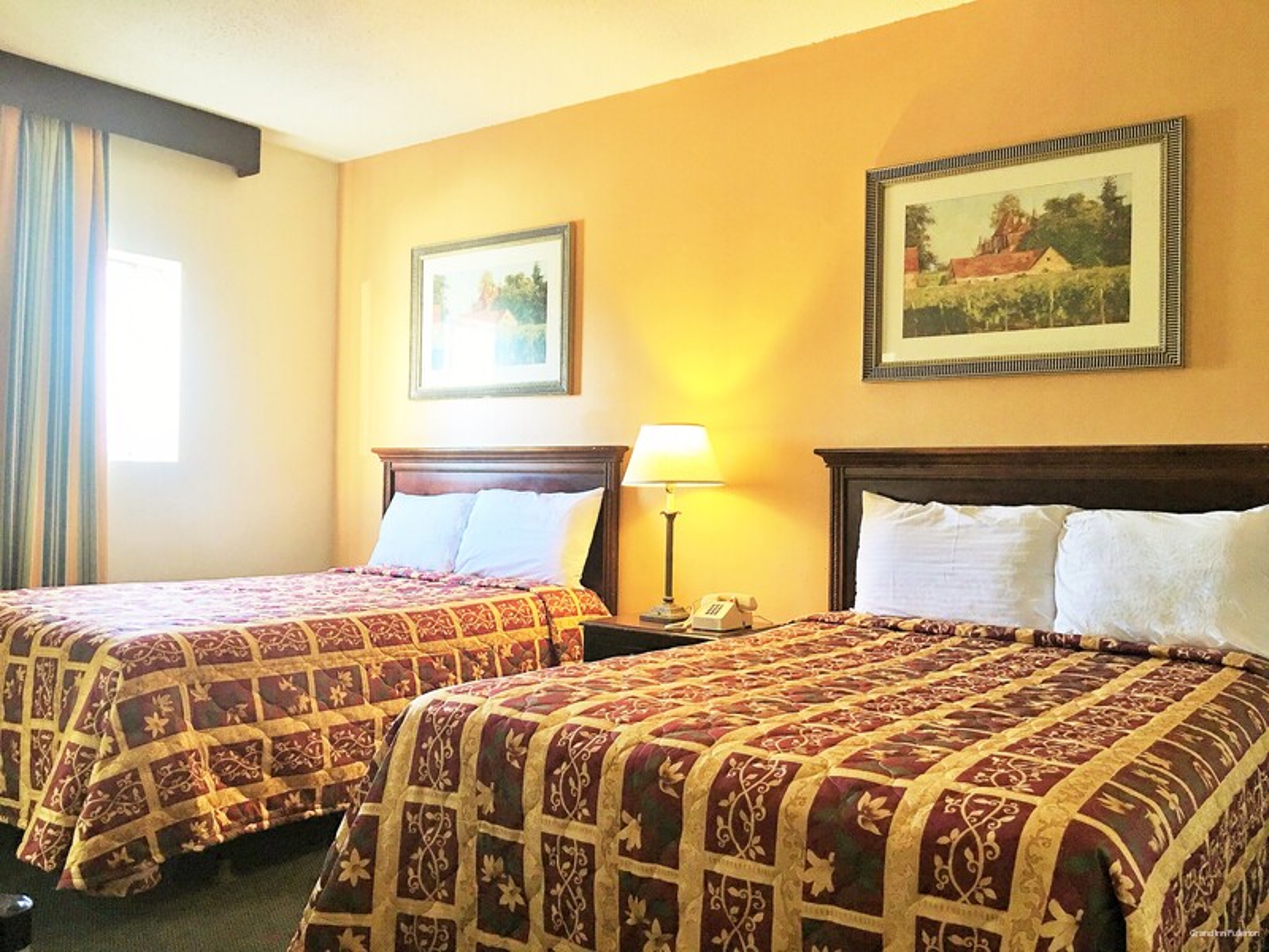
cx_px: 634
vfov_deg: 48.2
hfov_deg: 61.7
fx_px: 1063
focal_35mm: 29
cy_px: 476
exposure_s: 1/15
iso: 50
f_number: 2.2
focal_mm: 4.15
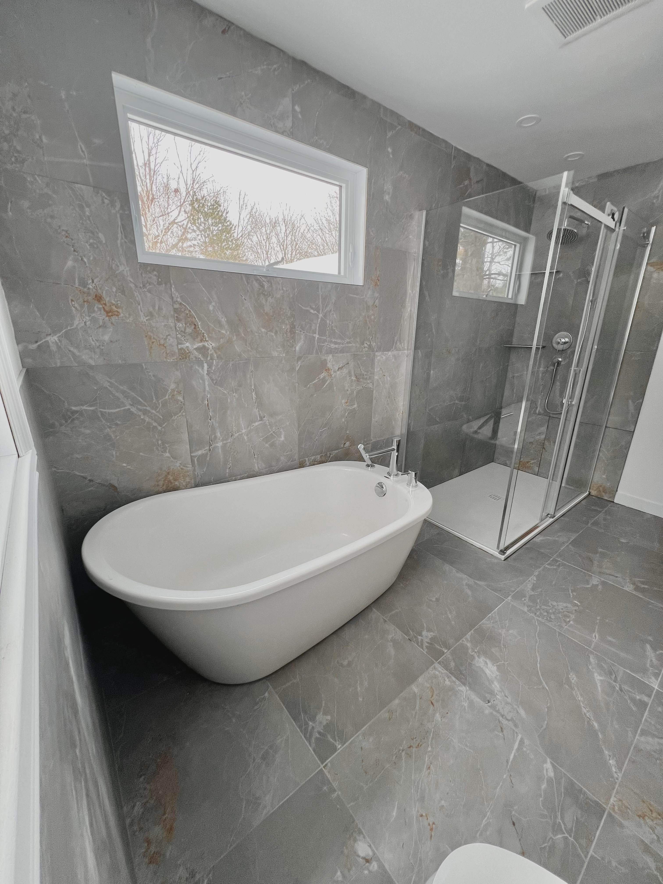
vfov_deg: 106.2
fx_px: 332
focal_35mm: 13
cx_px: 332
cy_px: 442
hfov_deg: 89.9
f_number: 1.8
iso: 64
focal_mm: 1.57
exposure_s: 1/99
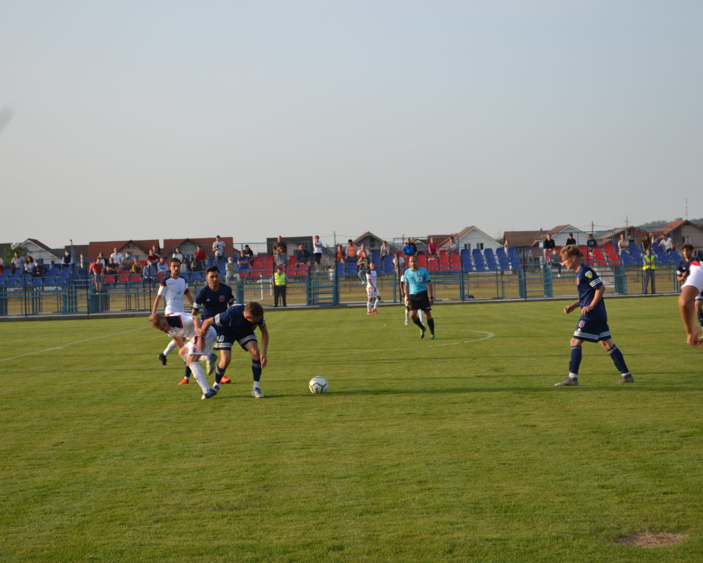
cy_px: 281
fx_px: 1831
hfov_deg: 21.7
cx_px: 328
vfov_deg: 17.5
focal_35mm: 88
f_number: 6.3
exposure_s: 1/200
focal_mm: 52
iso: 100
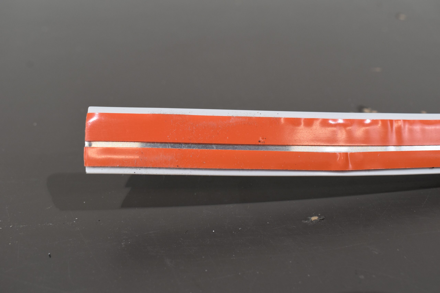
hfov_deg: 51.3
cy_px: 146
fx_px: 458
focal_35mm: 38
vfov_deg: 35.5
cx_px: 220
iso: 400
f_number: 7.1
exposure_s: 1/60
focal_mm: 25
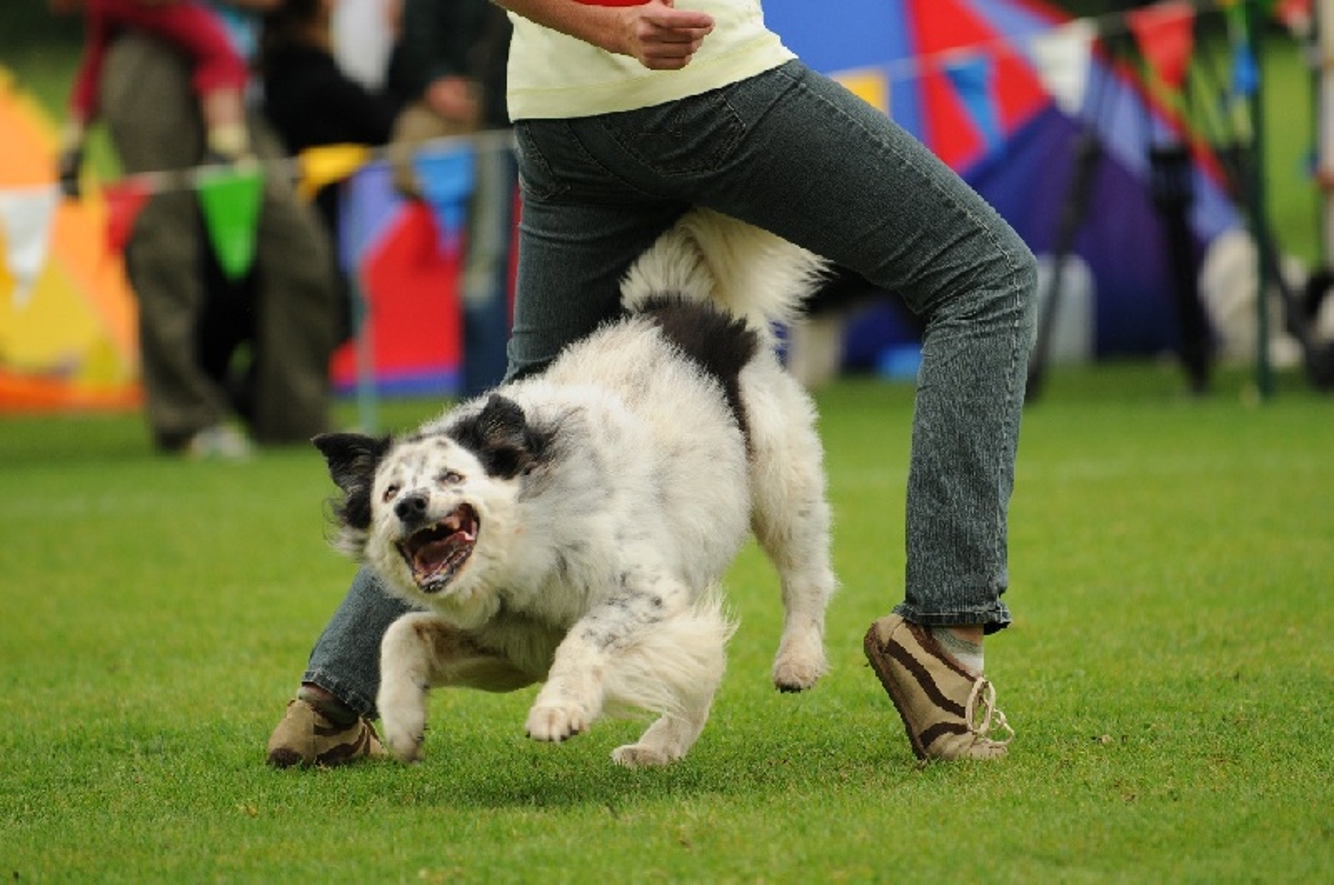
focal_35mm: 300
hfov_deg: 6.9
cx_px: 667
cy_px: 442
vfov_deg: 4.6
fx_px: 11101
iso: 200
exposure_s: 1/1250
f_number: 2.8
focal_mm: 200
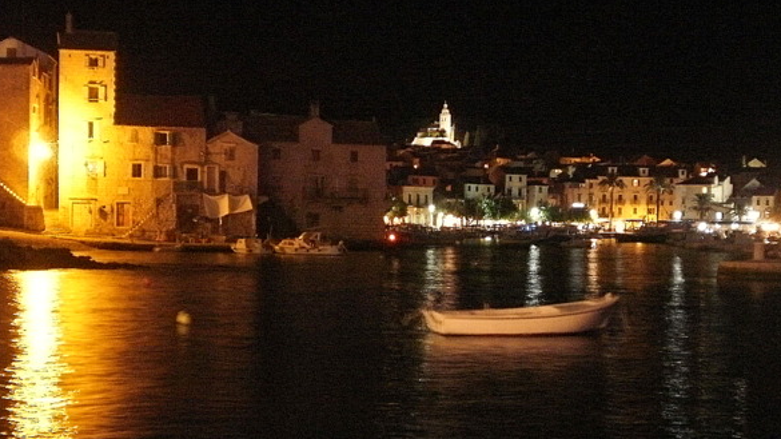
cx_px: 423
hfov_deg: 31.4
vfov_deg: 18.0
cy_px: 266
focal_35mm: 67
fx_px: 1387
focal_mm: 7.4
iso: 400
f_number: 3.5
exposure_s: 2
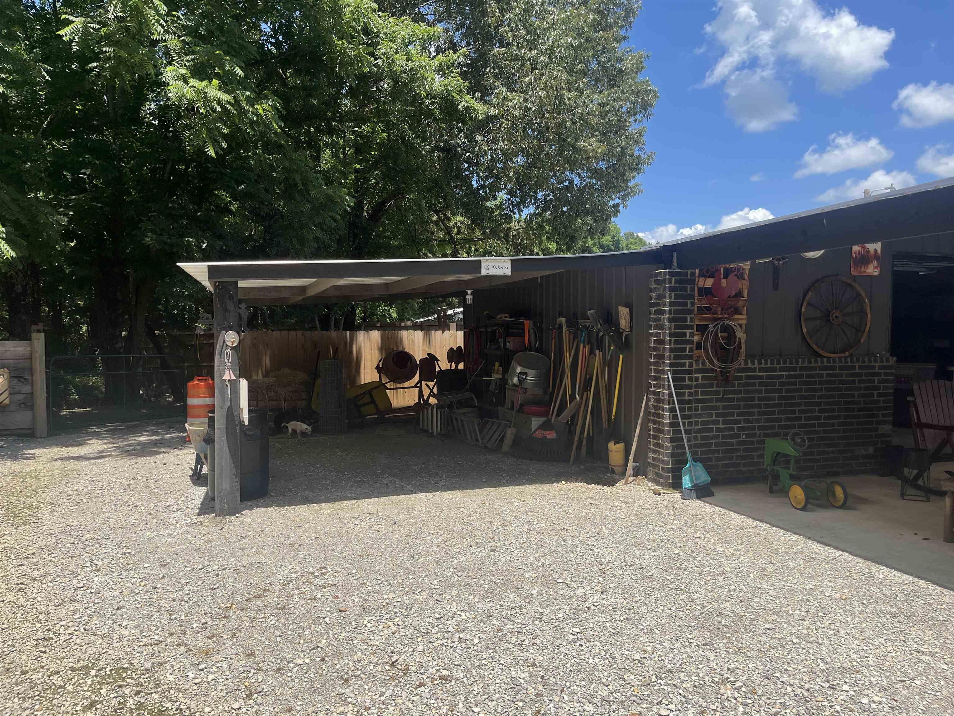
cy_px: 358
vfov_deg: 53.1
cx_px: 477
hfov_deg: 67.3
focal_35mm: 26
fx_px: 717
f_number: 1.6
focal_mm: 5.1
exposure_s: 1/2899
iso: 50
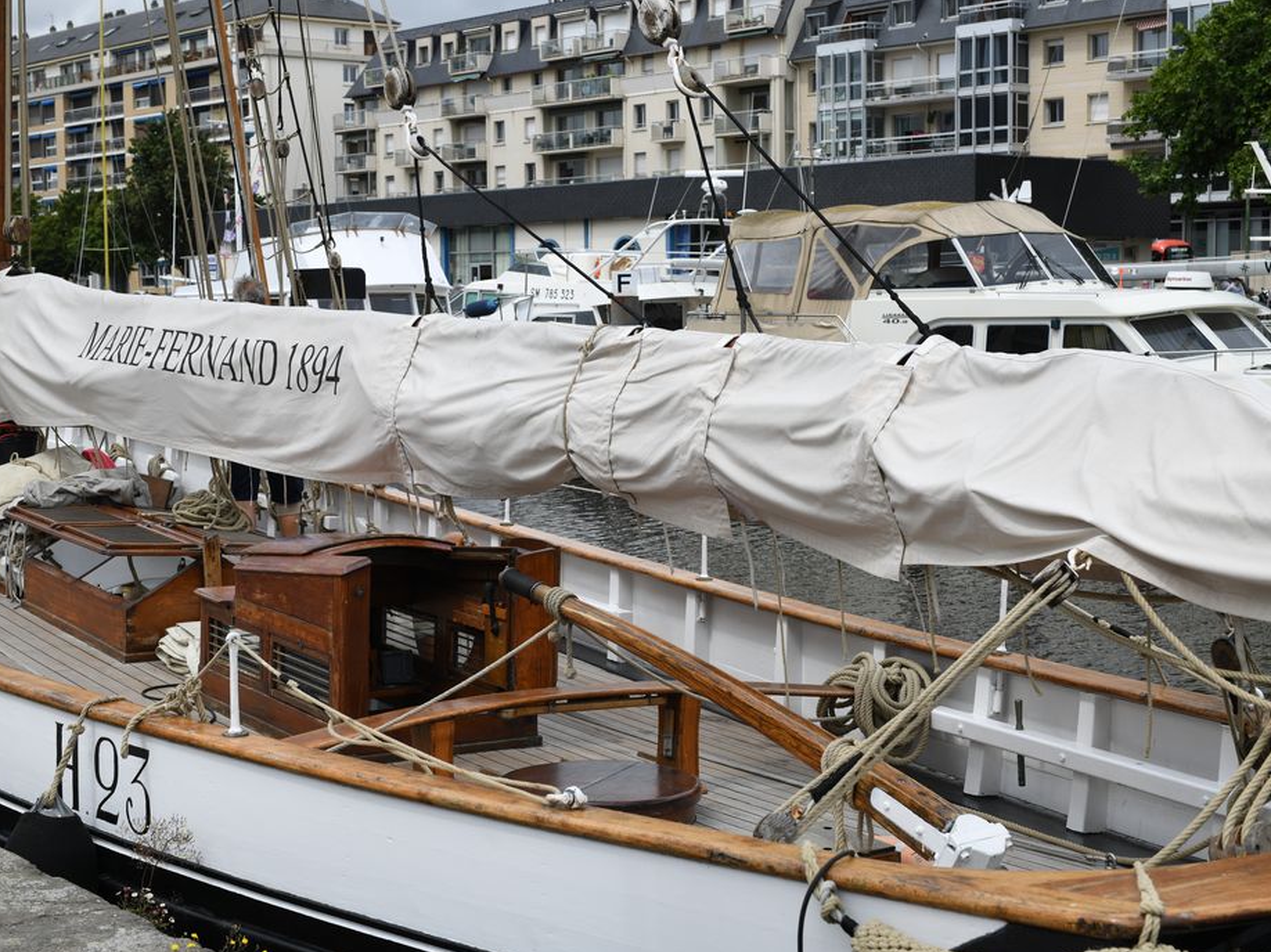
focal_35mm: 55
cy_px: 479
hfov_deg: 34.9
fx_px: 2019
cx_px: 626
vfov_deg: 26.5
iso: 64
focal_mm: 50
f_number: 8
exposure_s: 1/250
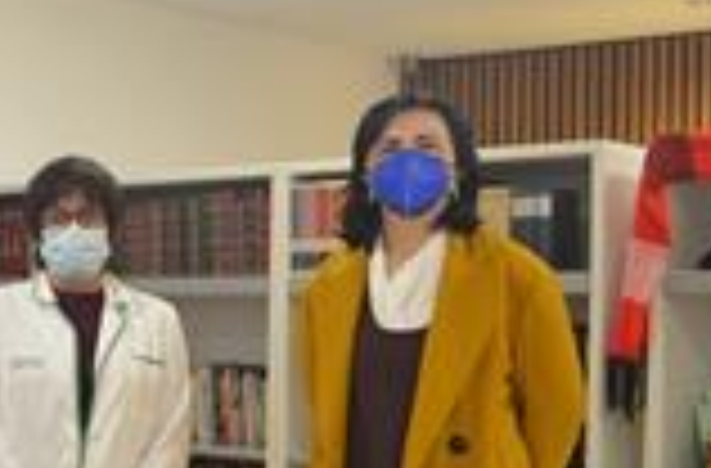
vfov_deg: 17.4
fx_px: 1515
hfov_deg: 23.3
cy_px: 392
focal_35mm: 77
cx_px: -225
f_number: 3.5
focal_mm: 18
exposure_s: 1/50
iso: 720
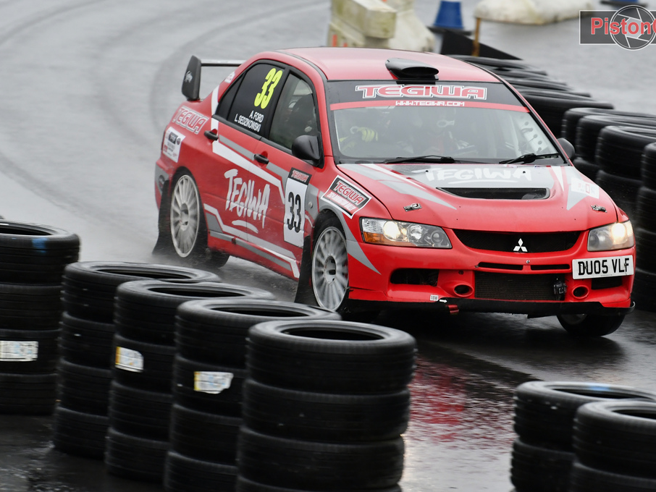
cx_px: 348
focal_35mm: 326
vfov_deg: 4.6
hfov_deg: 6.1
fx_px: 6180
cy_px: 246
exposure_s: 1/320
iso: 1000
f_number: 3.5
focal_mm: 200
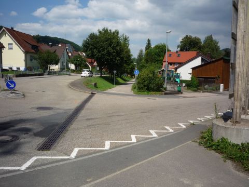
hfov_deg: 56.8
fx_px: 230
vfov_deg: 44.2
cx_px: 124
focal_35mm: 32
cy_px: 94
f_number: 5.6
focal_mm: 5.2
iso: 100
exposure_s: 1/500
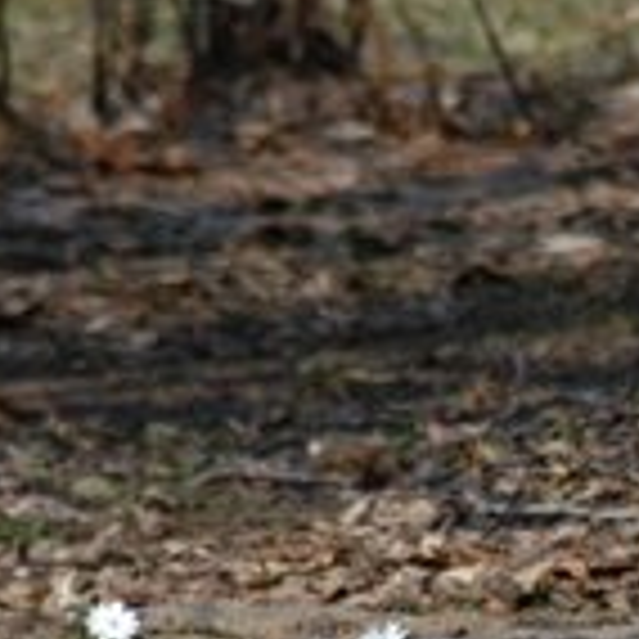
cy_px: 637
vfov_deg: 1.1
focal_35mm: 1609
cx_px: 536
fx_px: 33604
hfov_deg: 1.1
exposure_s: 1/500
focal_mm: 300
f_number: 5.6
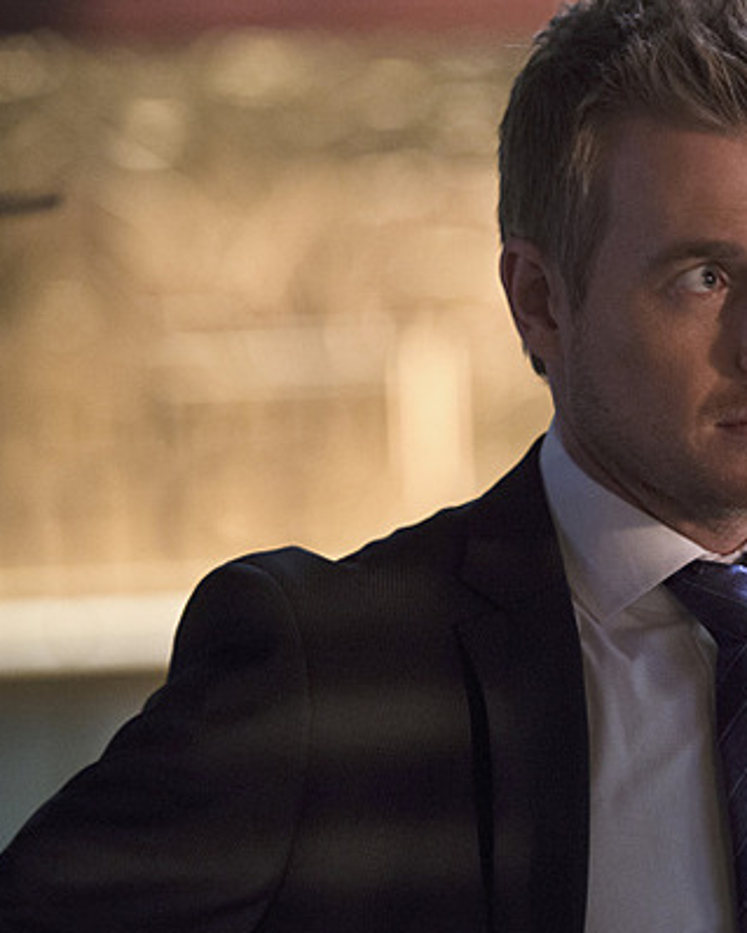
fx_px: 6846
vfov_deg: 7.8
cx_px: 841
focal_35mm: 248
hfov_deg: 6.2
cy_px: 490
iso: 2500
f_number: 2.8
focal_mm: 135
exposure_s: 1/80
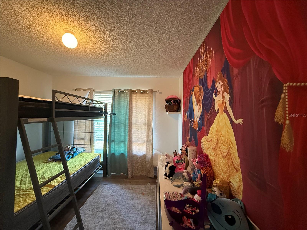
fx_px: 124
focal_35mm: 14
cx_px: 154
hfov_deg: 102.1
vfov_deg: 85.7
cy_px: 115
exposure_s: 1/60
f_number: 2.2
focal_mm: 2.22
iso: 640
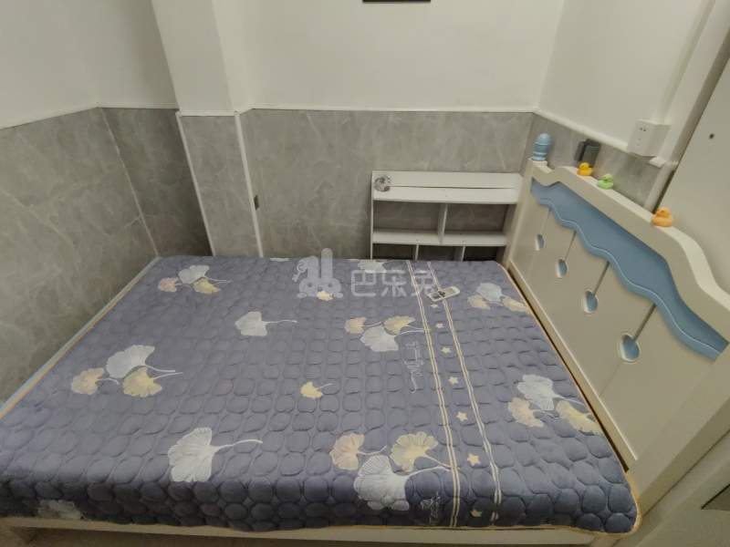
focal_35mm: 16
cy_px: 274
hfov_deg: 94.5
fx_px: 337
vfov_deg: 78.1
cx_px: 365
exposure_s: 1/50
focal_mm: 1.68
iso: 160
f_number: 2.2
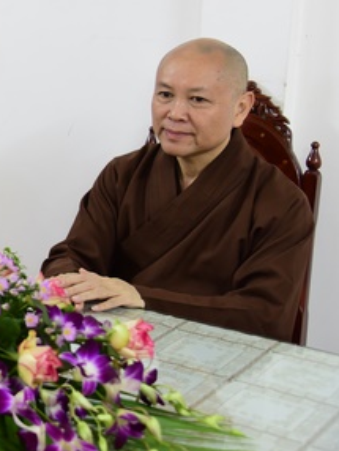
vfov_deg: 23.3
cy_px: 125
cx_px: -167
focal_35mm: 83
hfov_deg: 16.3
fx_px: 1082
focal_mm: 38
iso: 1600
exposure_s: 1/30
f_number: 4
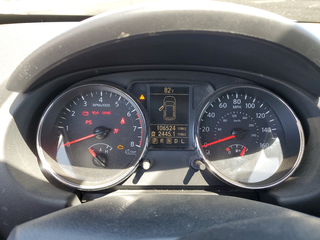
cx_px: 160
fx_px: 240
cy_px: 120
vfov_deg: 53.1
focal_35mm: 26
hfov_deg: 67.3
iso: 50
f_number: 1.5
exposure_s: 1/133
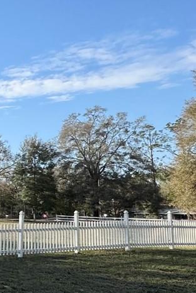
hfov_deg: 17.7
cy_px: 185
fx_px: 408
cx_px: -207
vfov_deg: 39.3
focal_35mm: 50
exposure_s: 1/2083
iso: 50
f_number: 2.2
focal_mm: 2.22
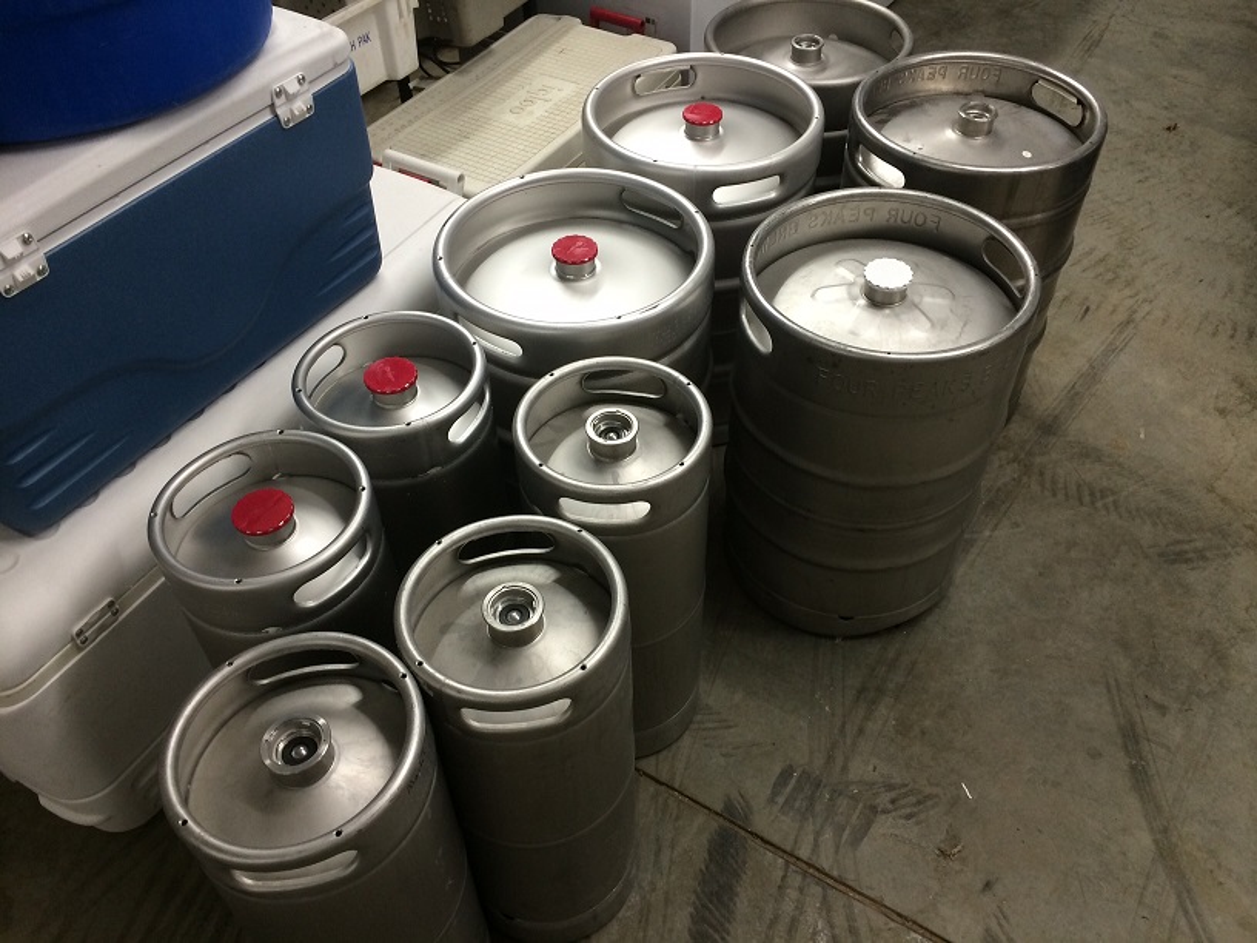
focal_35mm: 30
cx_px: 628
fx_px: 1089
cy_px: 472
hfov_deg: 60.0
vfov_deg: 46.8
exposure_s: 1/30
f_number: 2.2
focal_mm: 4.12
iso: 100
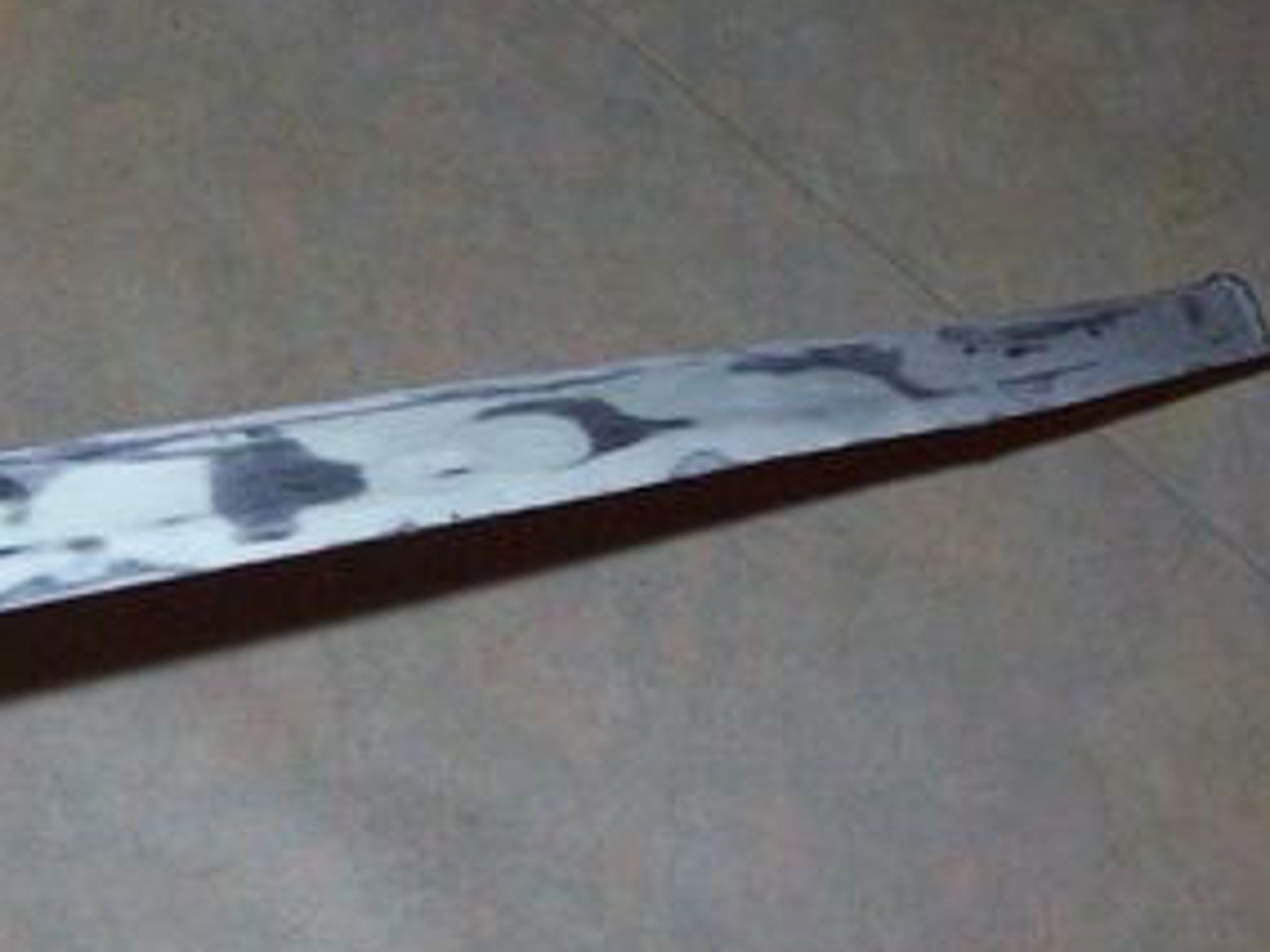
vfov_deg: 18.2
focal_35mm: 81
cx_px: 353
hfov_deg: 23.9
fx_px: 2972
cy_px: 474
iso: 200
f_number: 2.7
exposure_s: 1/45.3
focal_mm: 6
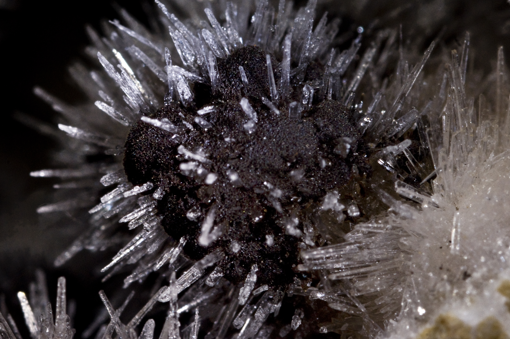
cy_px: 138
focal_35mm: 193
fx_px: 2727
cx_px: 278
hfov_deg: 10.7
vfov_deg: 7.1
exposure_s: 1/200
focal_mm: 105
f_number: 11
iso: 100
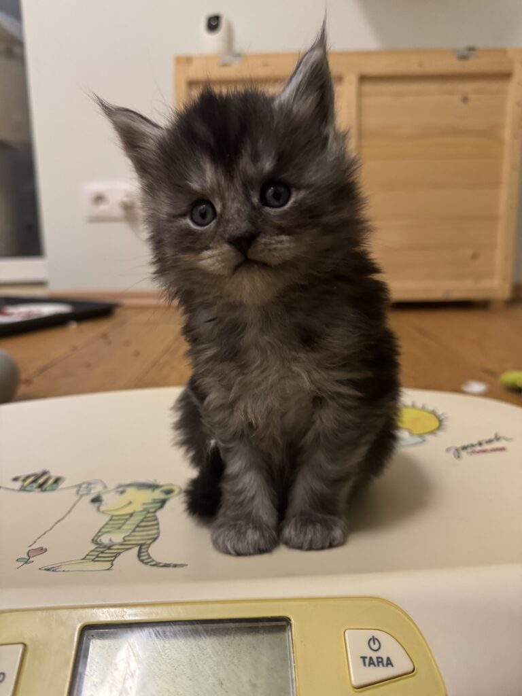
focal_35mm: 24
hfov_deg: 56.8
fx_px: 483
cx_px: 261
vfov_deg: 71.6
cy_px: 348
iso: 640
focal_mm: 6.76
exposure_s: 1/60
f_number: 1.78
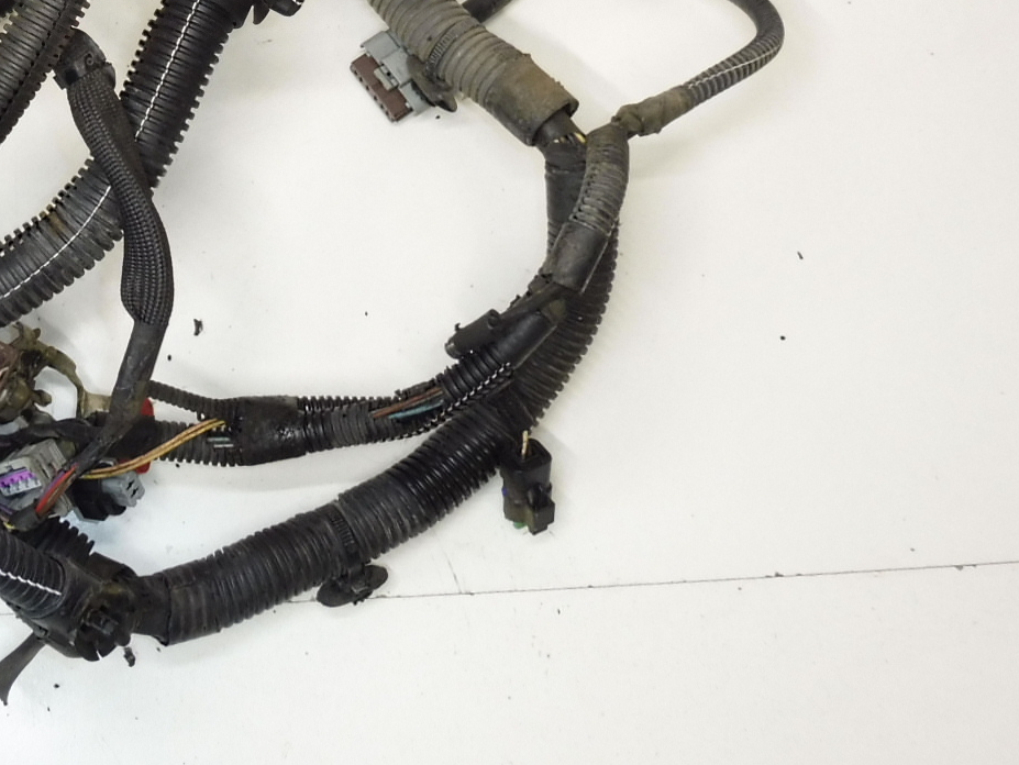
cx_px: 75
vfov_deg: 26.5
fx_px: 1561
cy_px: 64
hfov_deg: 33.9
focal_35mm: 53
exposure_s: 1/60
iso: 200
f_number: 3.5
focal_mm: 4.3
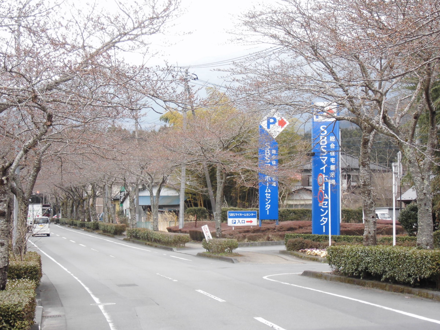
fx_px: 1030
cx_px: 220
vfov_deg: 18.2
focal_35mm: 81
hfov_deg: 24.1
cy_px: 165
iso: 125
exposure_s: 1/125
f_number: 4.6
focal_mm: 14.4
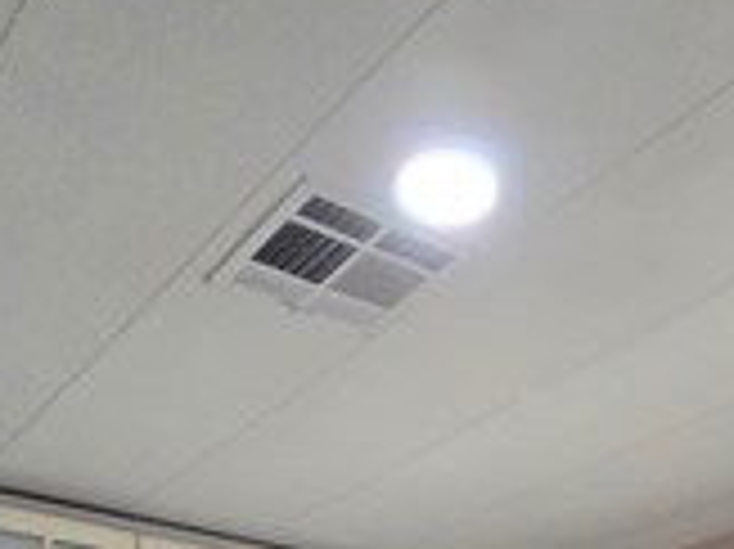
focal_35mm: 51
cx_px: 455
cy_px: 945
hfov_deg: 37.3
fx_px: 1081
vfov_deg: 21.1
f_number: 2.2
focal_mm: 1.7
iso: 200
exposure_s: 1/60.2
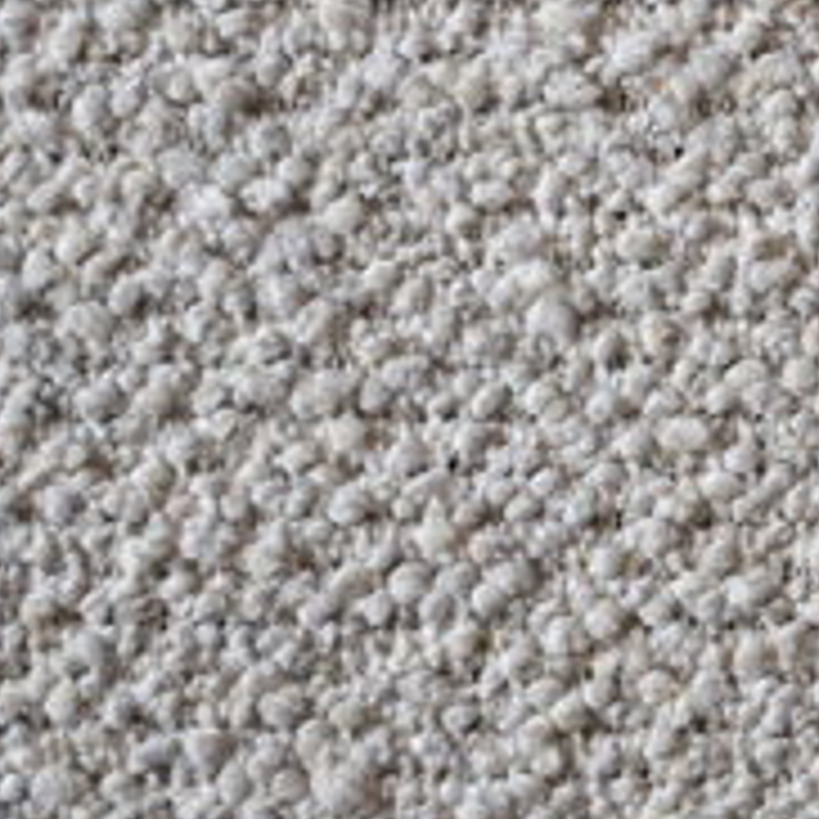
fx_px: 7736
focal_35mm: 289
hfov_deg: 6.0
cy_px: 144
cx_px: 1289
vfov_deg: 6.1
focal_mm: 62
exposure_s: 1/125
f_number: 4
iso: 800
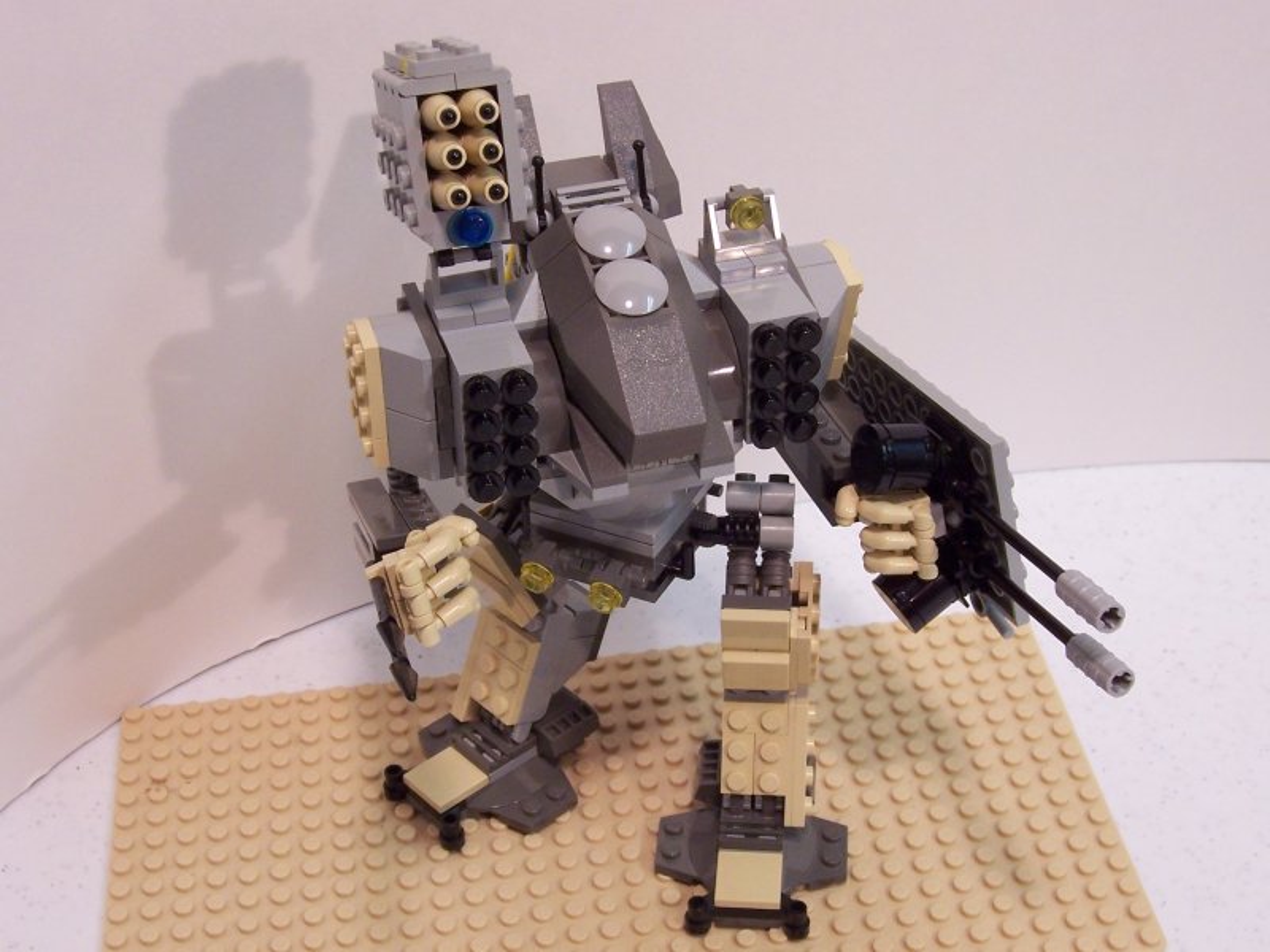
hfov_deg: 32.2
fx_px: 2201
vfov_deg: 24.4
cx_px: 635
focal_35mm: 60
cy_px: 476
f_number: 4.8
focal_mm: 10
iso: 140
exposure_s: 1/20
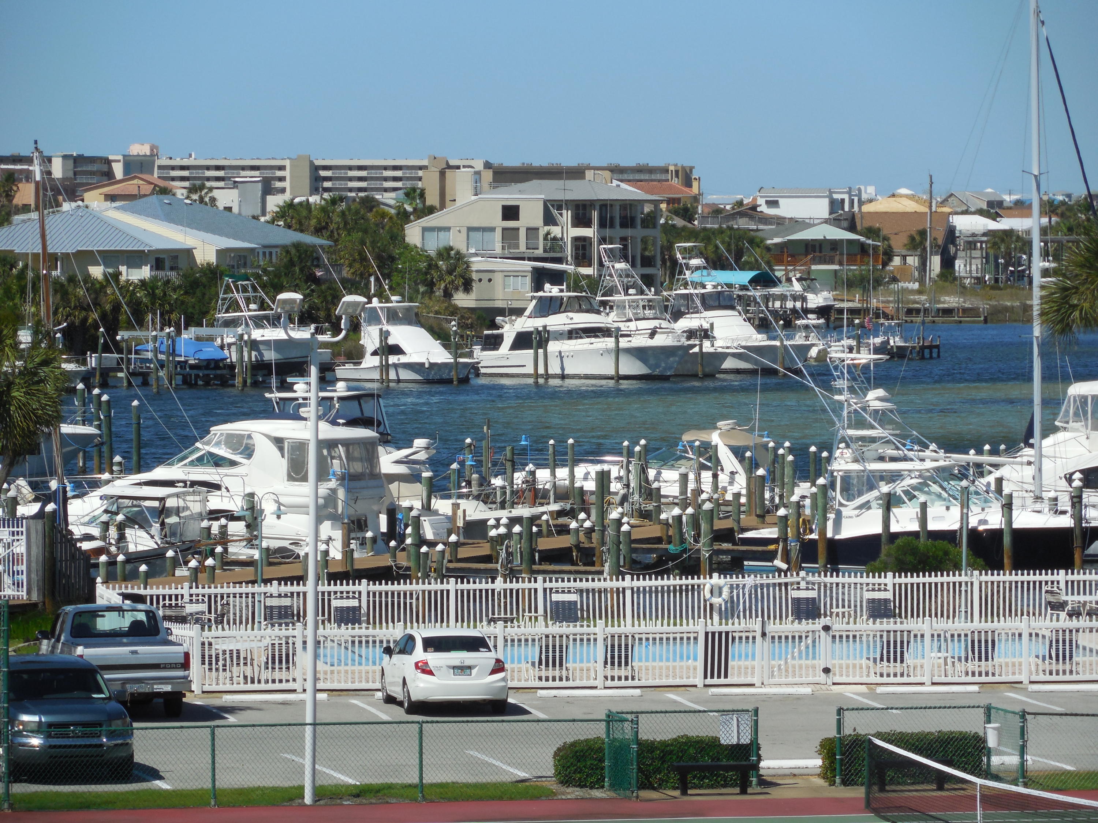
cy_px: 412
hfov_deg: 9.2
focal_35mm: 214
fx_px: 6788
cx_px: 549
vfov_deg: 6.9
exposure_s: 1/1000
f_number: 5.1
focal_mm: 38.6
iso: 125
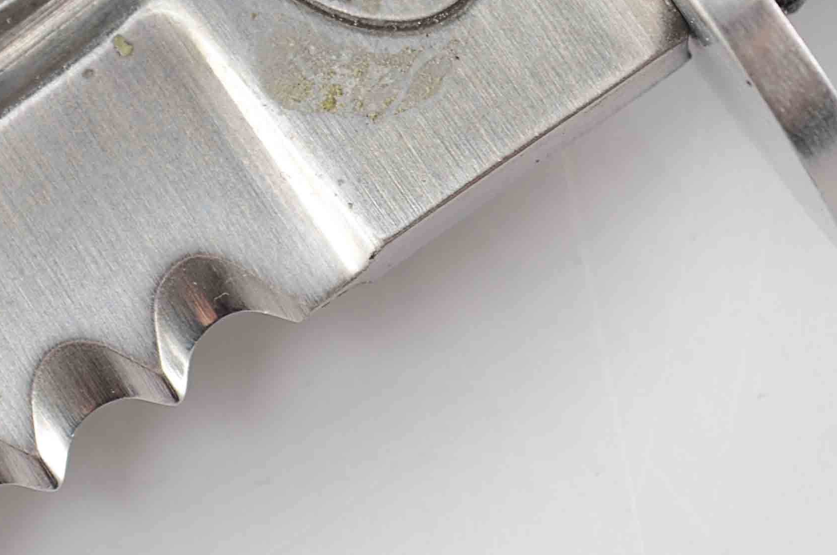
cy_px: -179
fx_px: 5626
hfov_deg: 8.5
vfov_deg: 5.6
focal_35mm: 242
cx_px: 298
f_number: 9
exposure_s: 1/80
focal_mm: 55
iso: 100
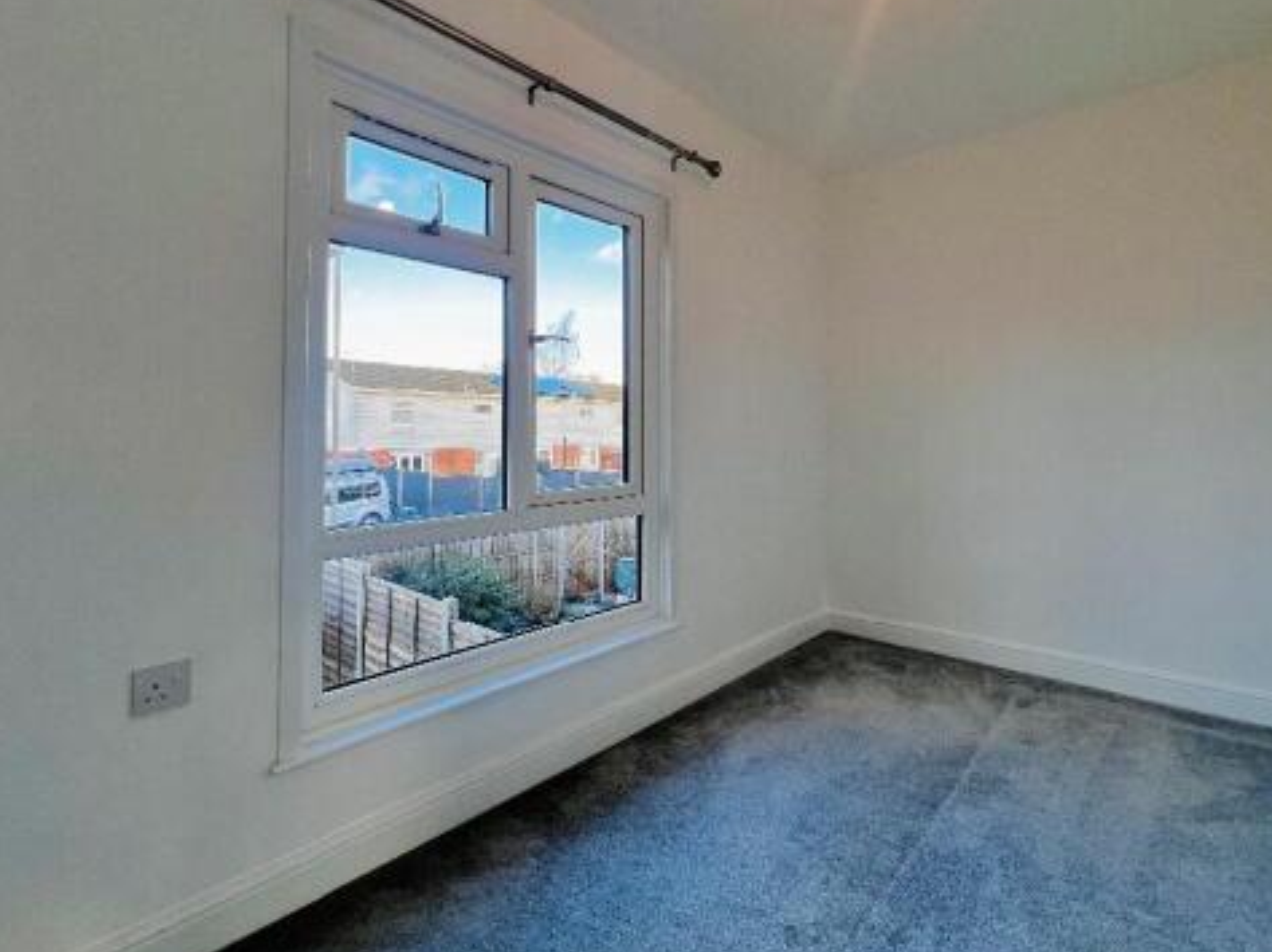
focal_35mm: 16
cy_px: 414
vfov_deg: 77.7
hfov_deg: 94.1
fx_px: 588
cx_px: 707
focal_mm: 1.57
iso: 32
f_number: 1.8
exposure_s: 1/100
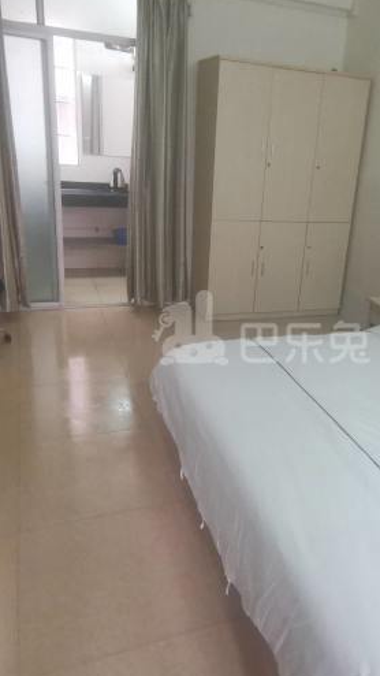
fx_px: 537
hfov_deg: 38.4
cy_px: 328
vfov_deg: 64.3
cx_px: 261
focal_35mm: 30
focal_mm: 2.26
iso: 320
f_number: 2.2
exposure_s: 1/25
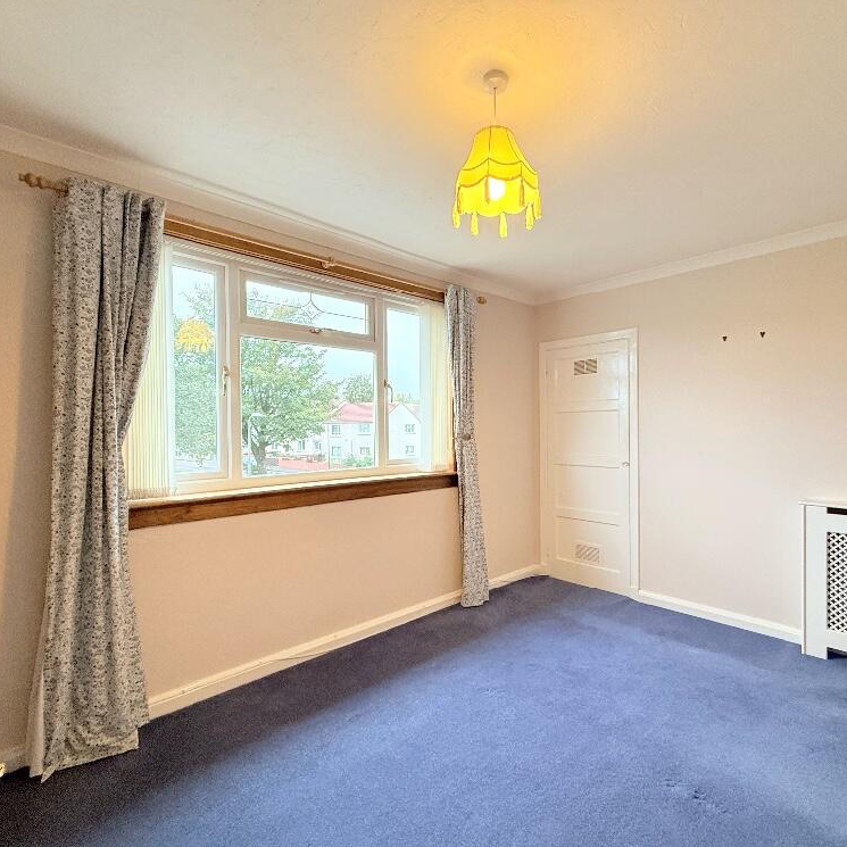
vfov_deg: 84.0
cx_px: 480
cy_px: 433
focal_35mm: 17
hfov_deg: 83.5
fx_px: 471
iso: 250
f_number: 2.2
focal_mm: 2.22
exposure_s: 1/100
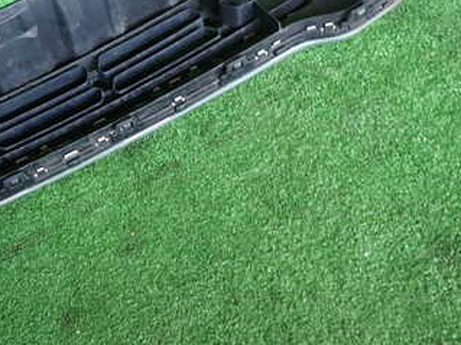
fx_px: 626
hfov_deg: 38.0
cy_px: 120
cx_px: 55
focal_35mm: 47
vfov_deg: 30.7
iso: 160
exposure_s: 1/60
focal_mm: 4.5
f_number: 2
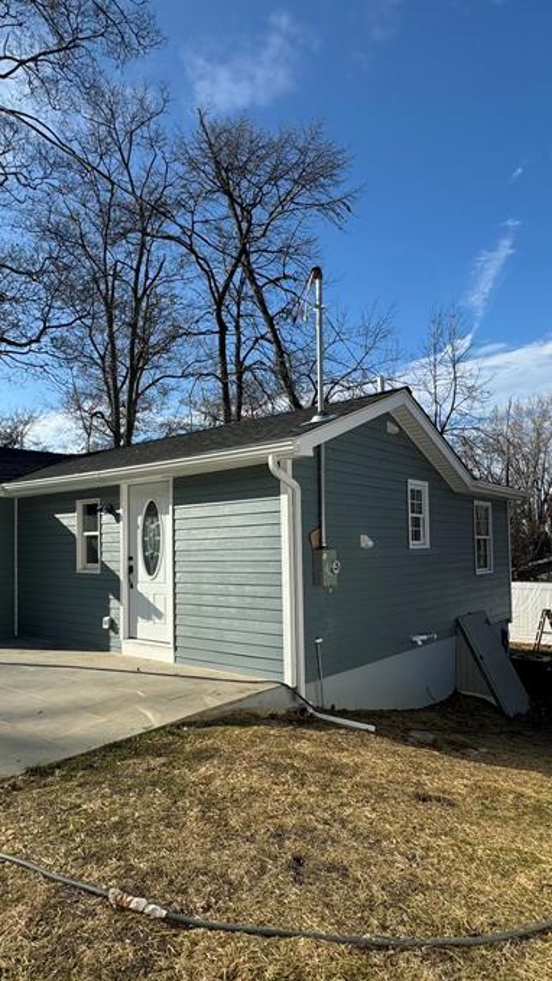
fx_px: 598
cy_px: 522
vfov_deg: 78.6
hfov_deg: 49.3
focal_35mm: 23
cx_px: 230
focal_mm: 2.22
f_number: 2.2
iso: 40
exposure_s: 1/1672
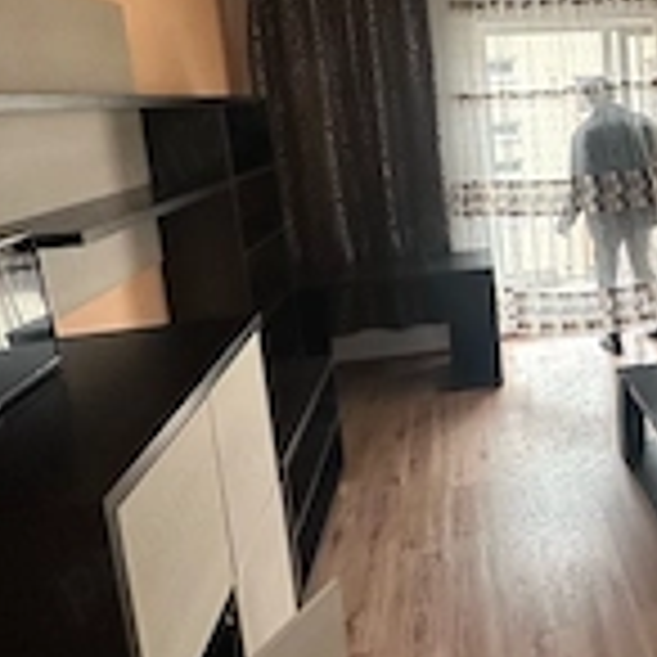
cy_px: 202
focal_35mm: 34
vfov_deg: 47.4
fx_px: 730
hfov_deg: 42.6
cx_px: 639
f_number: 2.2
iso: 320
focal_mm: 2.22
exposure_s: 1/100
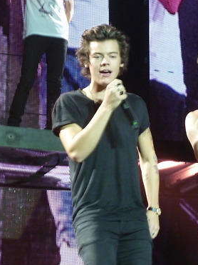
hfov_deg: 7.5
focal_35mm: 198
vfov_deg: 10.0
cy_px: 132
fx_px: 1511
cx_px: 159
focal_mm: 24.1
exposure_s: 1/40
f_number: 4.5
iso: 400
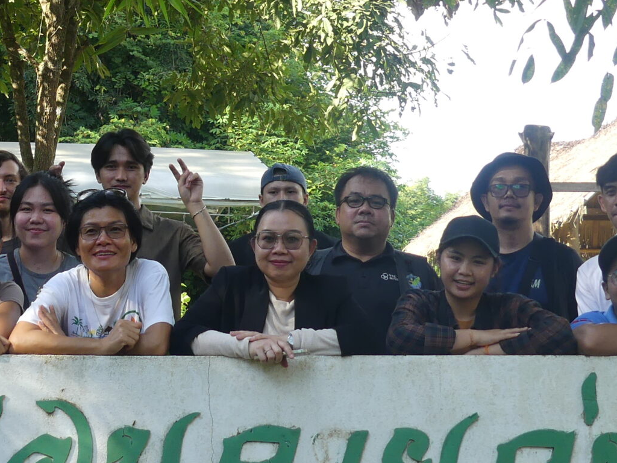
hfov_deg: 17.7
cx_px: 123
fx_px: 1961
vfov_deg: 13.4
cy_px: 110
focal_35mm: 110
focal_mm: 7.8
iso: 100
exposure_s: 1/160
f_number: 3.2
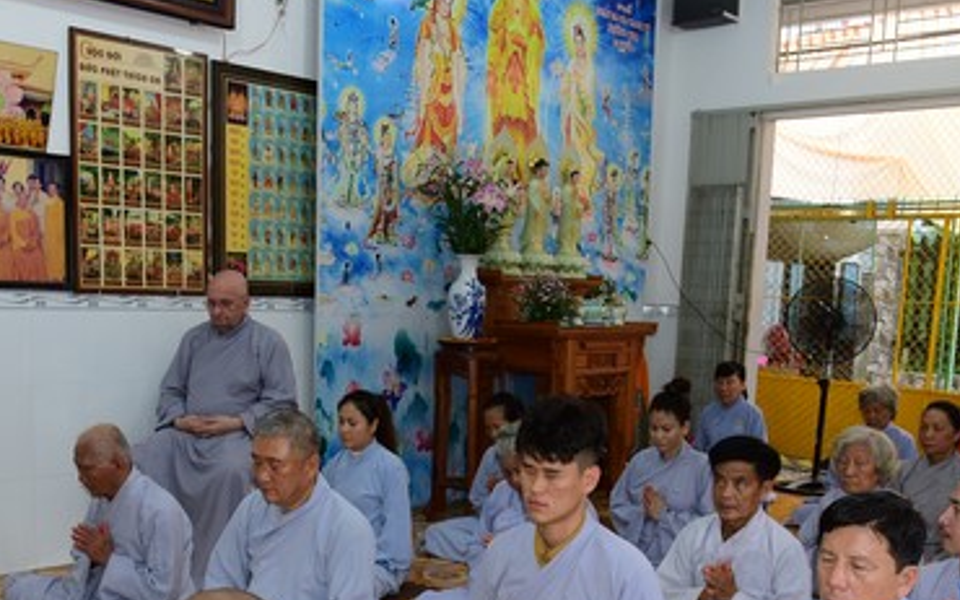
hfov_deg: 46.1
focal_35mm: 43
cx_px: 423
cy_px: 491
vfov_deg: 29.1
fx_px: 1125
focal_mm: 24
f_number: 5
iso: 400
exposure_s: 1/60
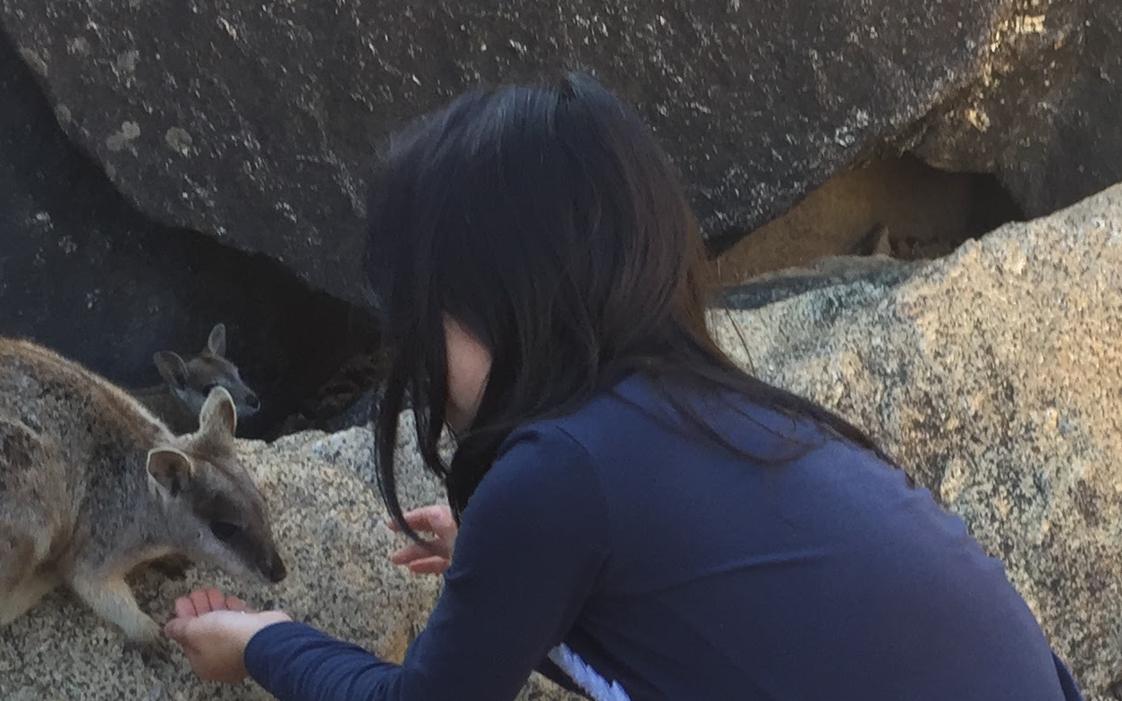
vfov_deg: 16.1
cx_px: 869
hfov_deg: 25.5
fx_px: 2446
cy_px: 649
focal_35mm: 80
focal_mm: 4.15
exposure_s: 1/100
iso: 40
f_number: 2.2
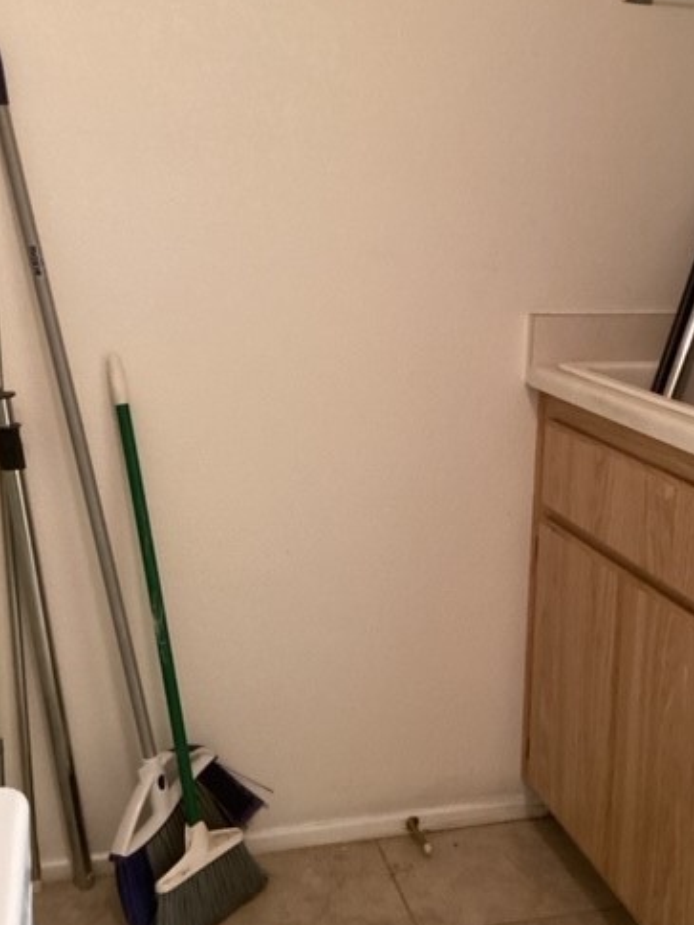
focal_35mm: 41
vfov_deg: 45.7
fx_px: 1096
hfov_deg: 35.1
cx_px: 396
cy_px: 434
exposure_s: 1/30
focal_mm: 3.3
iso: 400
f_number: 2.4
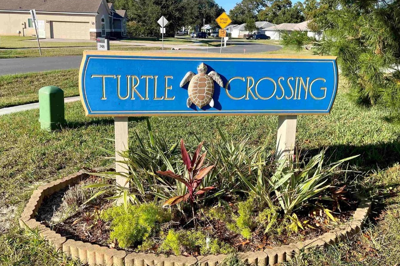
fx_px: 344
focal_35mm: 31
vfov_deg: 42.2
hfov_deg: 60.3
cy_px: 110
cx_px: 191
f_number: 1.6
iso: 50
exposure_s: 1/3448
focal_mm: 5.1
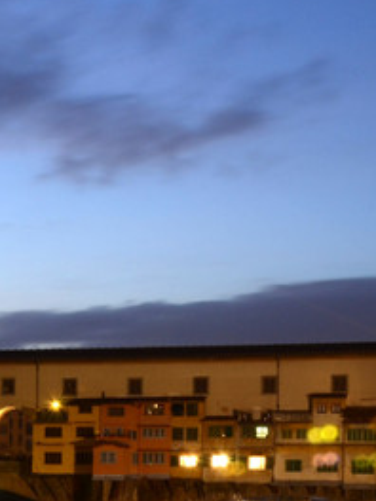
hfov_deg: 15.4
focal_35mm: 91
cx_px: -106
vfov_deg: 20.8
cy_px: 491
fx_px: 1324
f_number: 25
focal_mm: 21
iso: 250
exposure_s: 13
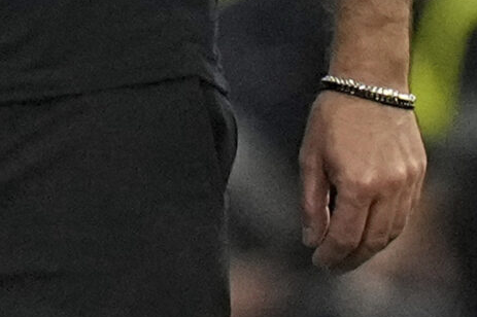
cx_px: -610
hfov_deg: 0.9
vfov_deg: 0.6
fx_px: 29314
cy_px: -462
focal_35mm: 2214
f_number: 2.8
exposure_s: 1/1600
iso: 3200
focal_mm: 400
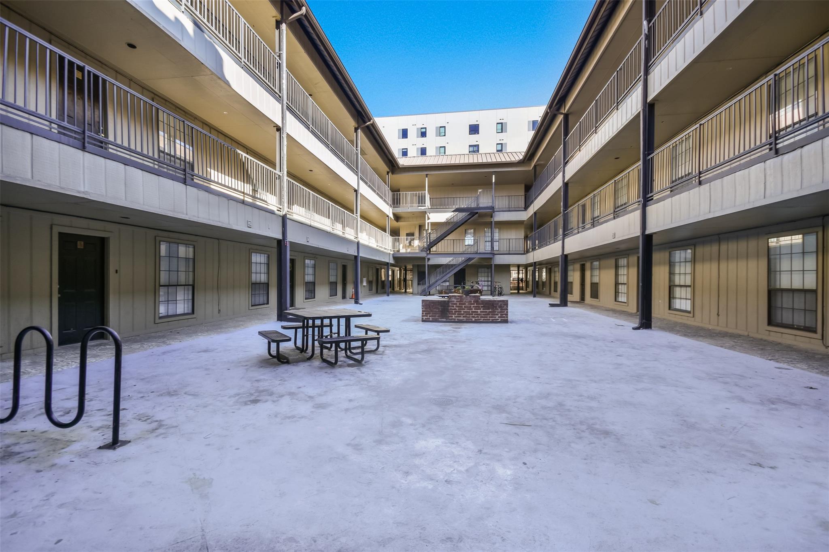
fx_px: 345
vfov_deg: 77.3
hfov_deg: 100.4
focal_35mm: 15
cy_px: 276
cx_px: 414
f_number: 8
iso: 200
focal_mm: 10
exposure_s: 1/50
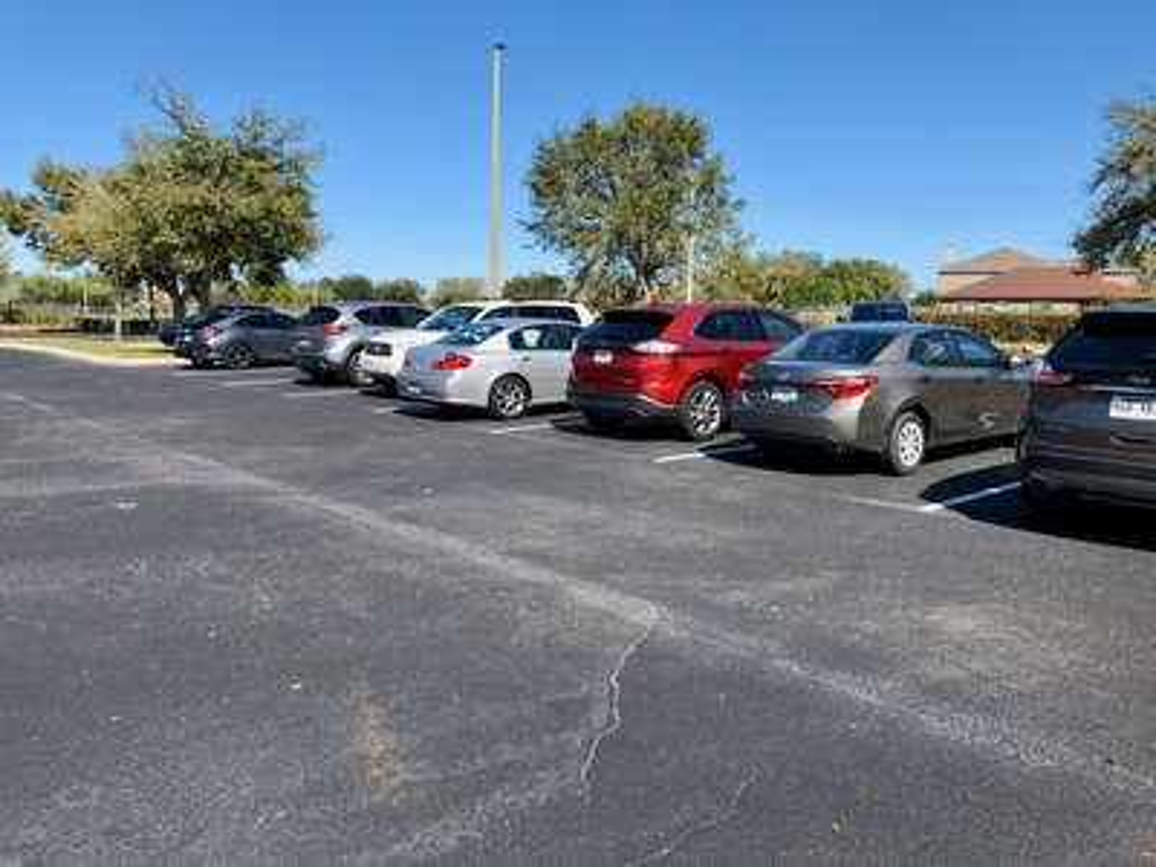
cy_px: 434
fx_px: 935
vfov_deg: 49.7
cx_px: 578
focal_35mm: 28
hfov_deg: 63.4
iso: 20
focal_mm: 4
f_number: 1.8
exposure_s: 1/1412
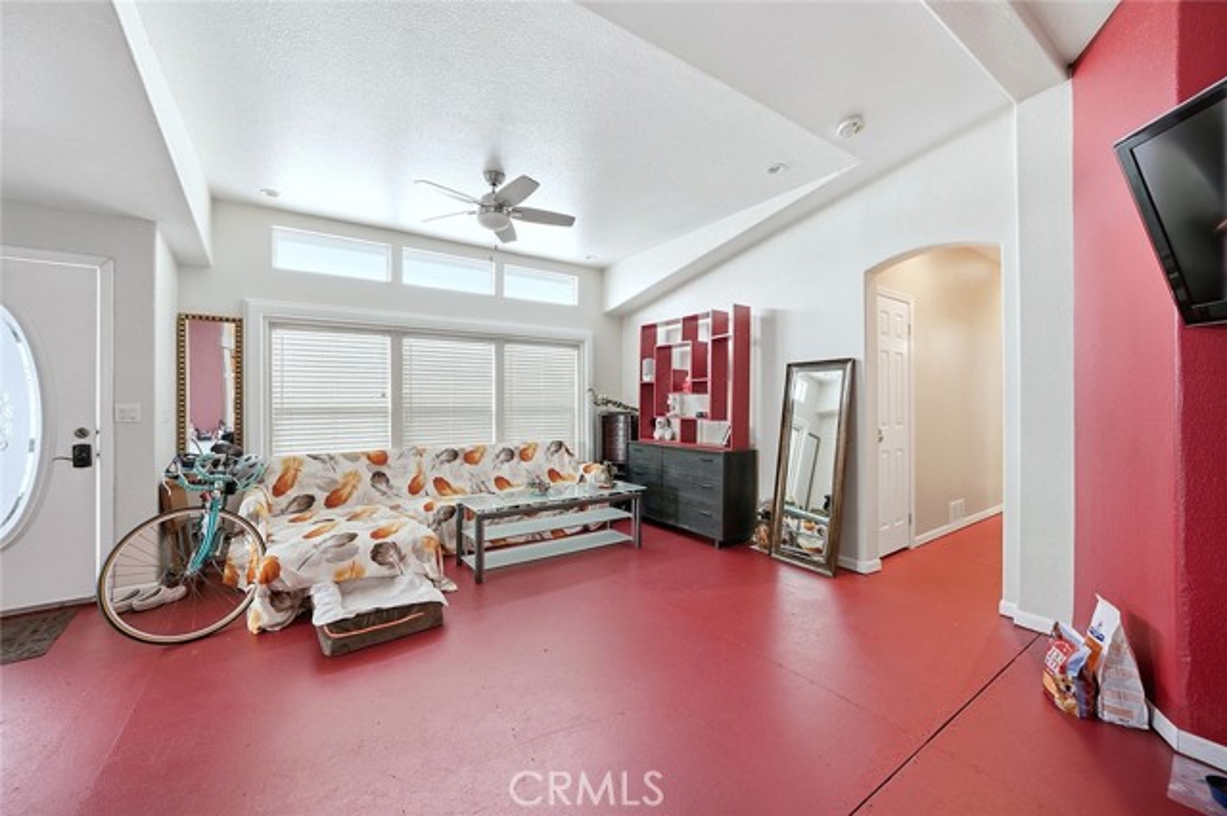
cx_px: 614
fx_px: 443
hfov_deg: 108.4
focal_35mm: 13
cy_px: 408
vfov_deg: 85.4
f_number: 5
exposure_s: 1/400
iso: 1250
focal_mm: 13
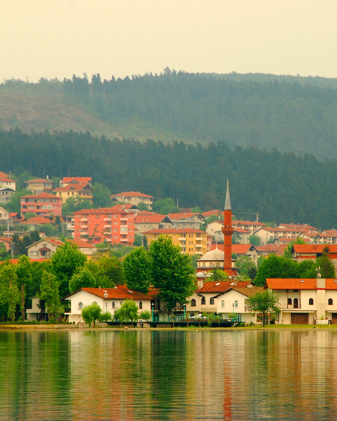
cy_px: 210
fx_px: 3952
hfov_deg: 4.9
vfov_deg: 6.1
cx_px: 211
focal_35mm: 317
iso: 160
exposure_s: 1/125
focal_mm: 150
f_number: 11
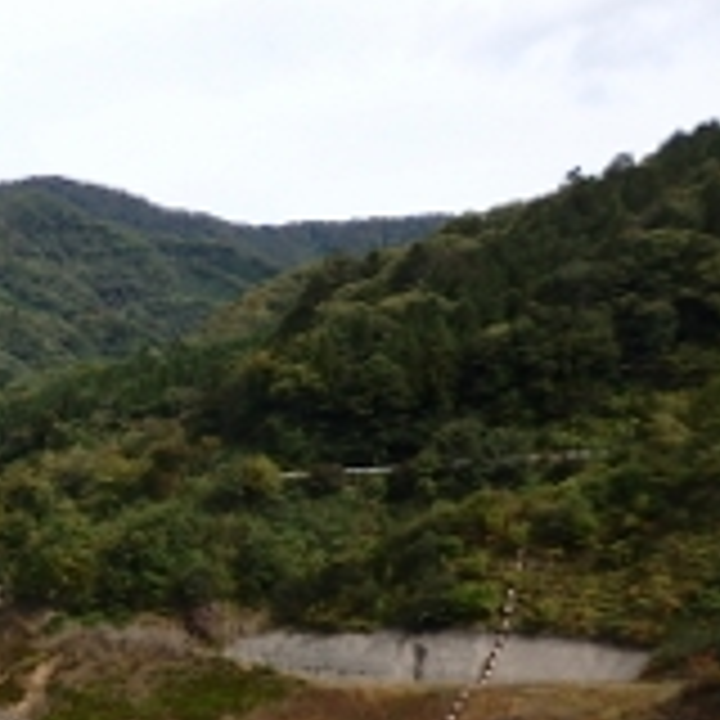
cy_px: 734
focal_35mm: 62
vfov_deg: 26.2
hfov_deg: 23.8
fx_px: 1459
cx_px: -256
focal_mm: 4.5
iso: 250
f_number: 8.7
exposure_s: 1/320
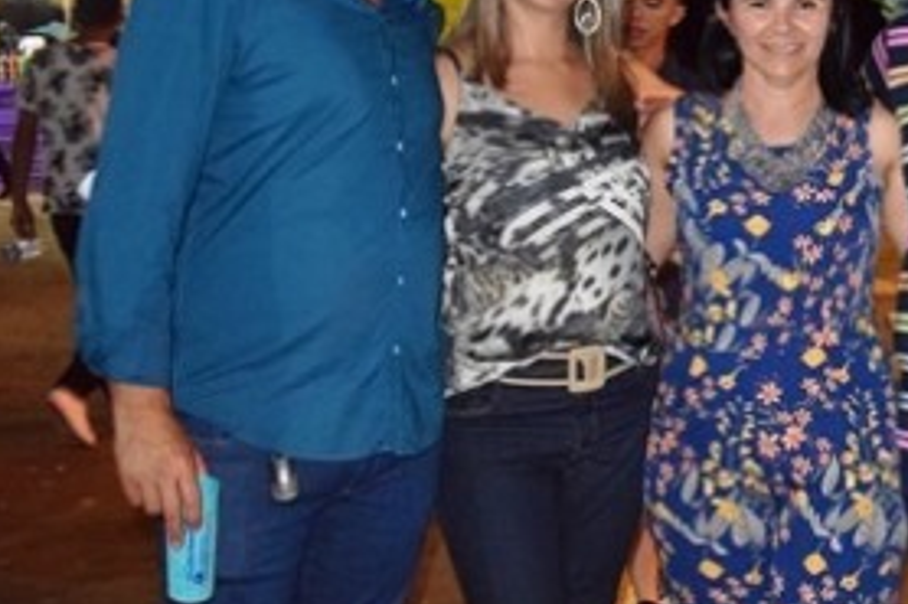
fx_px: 2092
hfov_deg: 22.9
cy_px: 302
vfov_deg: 16.4
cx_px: 1029
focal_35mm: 83
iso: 3200
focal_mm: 24
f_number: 4
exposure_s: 1/60
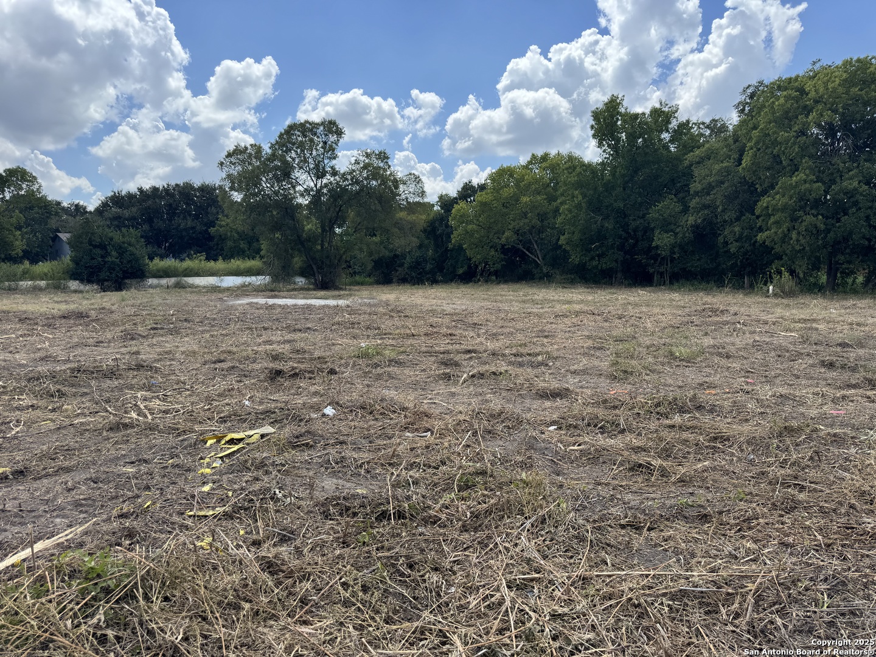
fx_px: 607
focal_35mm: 24
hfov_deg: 71.6
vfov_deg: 56.8
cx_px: 438
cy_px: 328
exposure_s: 1/3096
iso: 80
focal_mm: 6.76
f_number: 1.78
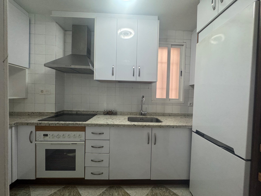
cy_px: 98
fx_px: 106
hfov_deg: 102.1
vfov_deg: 85.7
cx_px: 130
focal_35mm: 14
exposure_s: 1/50
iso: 200
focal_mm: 2.22
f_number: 2.2
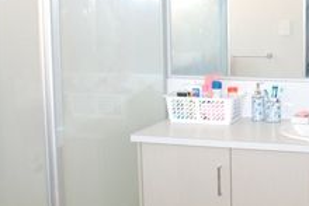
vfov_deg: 21.1
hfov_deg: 30.6
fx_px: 550
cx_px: 249
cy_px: 53
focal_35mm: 64
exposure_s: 1/15
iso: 100
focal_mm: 20
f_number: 3.8
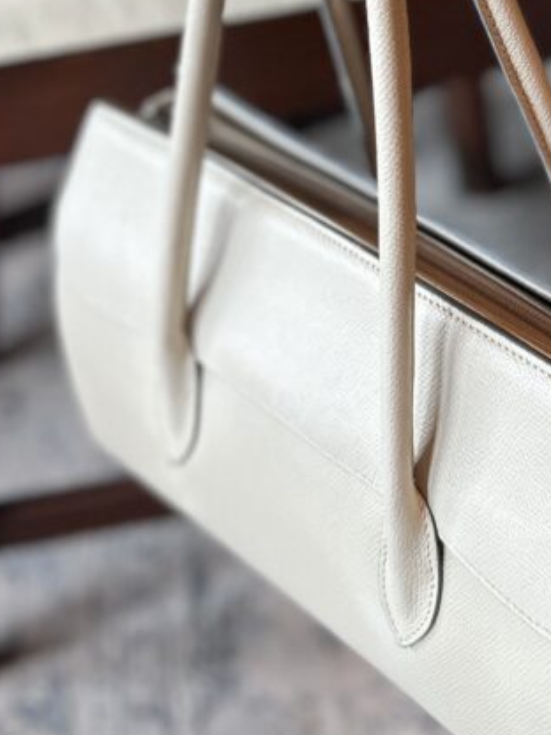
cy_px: -18
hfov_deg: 22.4
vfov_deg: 28.2
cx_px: 489
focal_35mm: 64
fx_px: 1358
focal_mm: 5.7
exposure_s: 1/100
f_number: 1.5
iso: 64
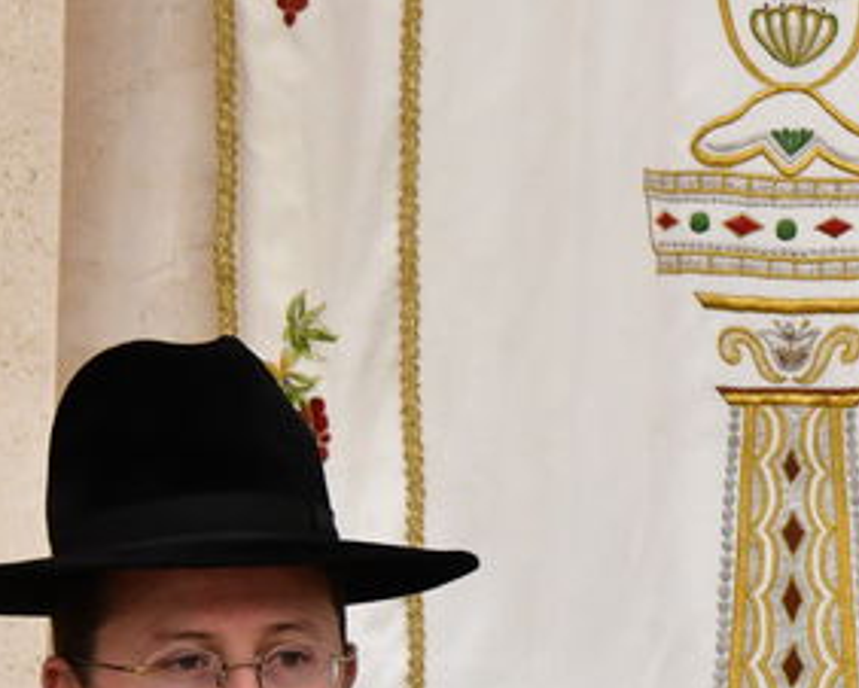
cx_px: 1191
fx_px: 13255
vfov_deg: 3.0
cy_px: 440
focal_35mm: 521
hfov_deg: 3.7
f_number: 5.6
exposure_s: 1/100
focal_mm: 112
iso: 1600
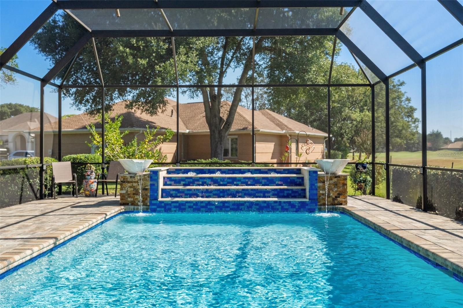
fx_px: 463
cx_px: 232
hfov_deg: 53.1
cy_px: 154
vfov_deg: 36.9
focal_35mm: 36
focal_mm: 24
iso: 320
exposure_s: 1/500
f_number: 8
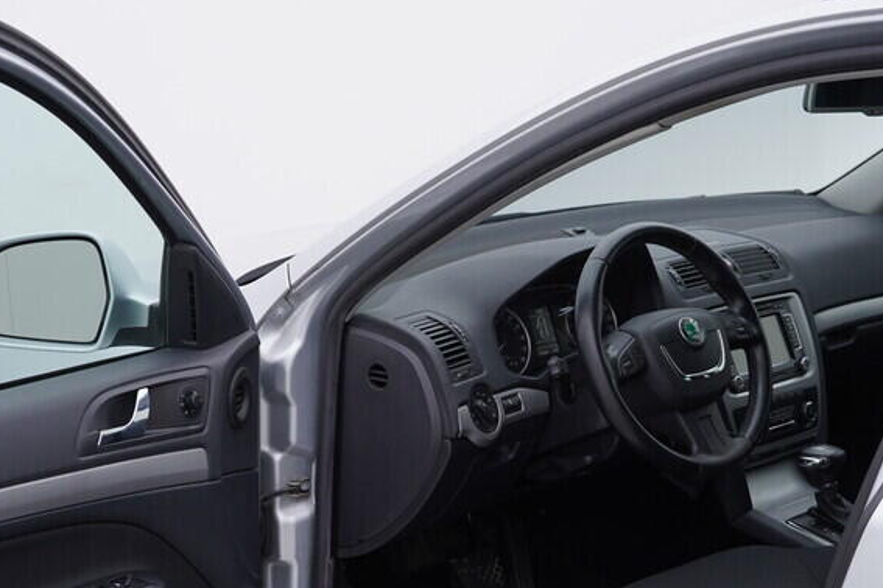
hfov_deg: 30.9
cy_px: 488
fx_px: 1594
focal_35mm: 65
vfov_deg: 20.6
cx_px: 383
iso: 125
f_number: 4
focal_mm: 24
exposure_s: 1/80
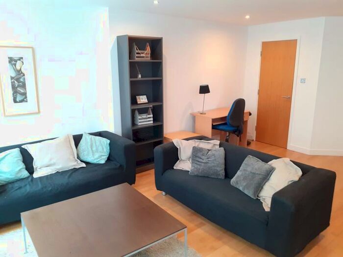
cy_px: 128
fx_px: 268
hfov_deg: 65.3
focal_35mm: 27
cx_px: 172
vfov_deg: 51.4
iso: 200
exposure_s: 1/25
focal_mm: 3.6
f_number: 1.9
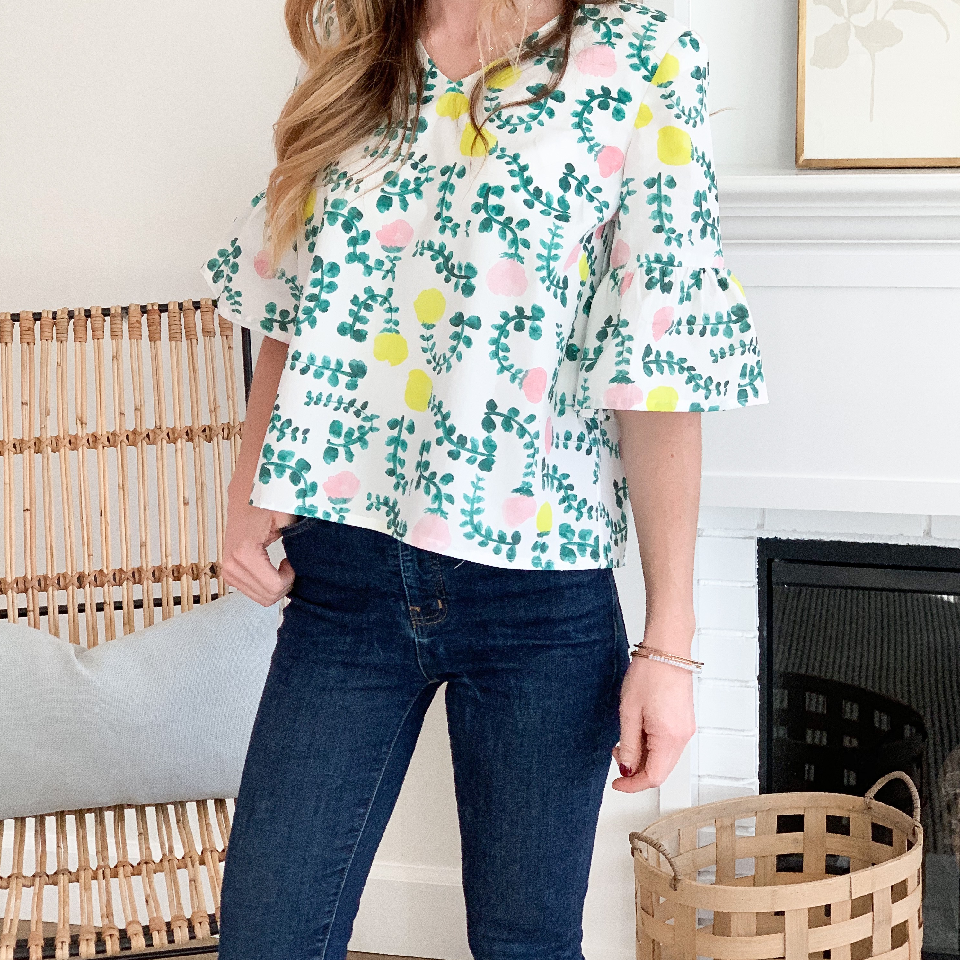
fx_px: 1945
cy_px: 332
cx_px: 482
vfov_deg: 27.6
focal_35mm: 62
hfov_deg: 27.7
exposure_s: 1/122
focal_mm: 6
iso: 100
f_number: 2.4
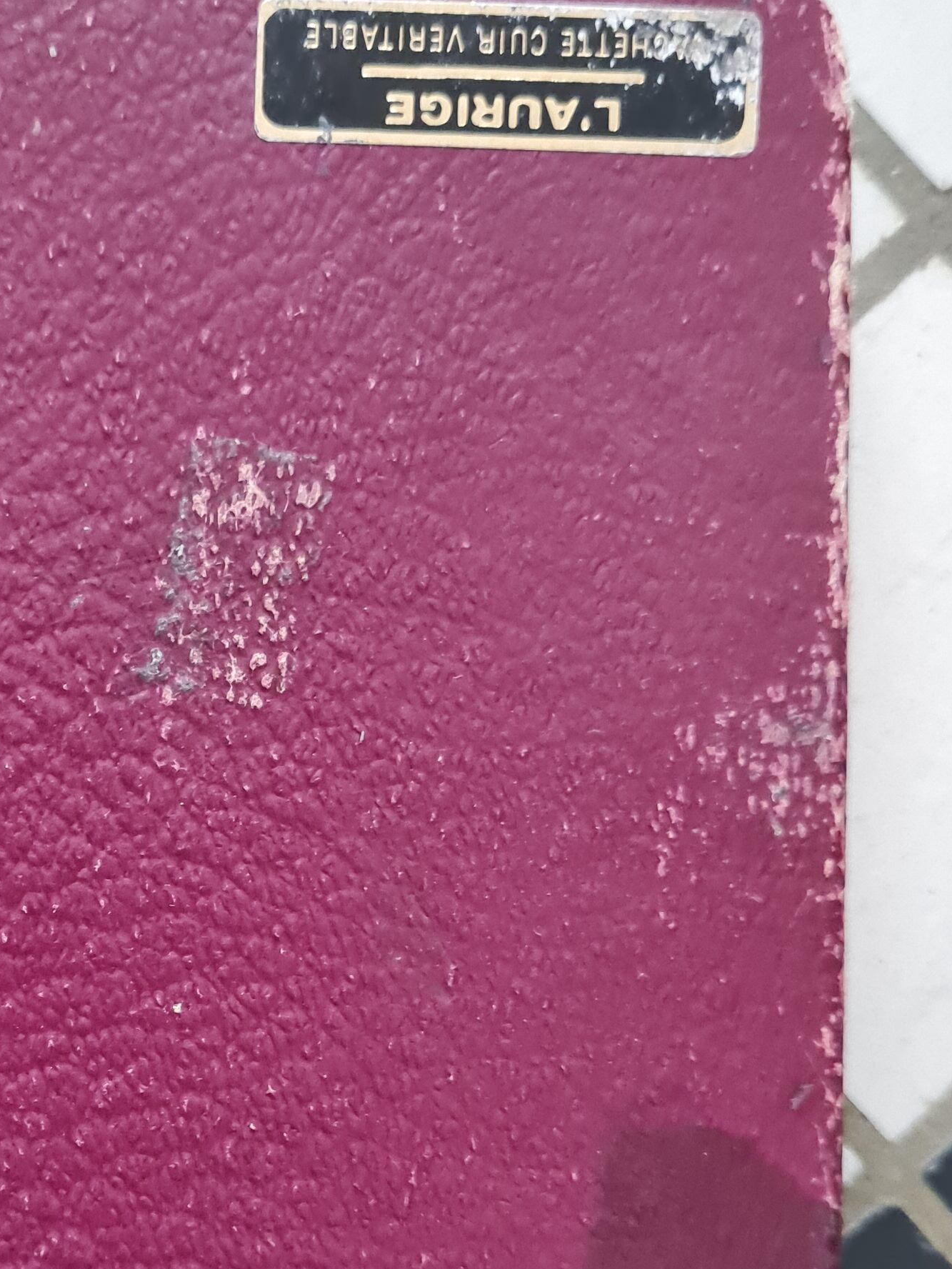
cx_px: 170
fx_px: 2163
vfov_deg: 32.3
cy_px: 879
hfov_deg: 24.4
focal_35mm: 59
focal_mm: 5.4
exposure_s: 1/33
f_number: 1.8
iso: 640
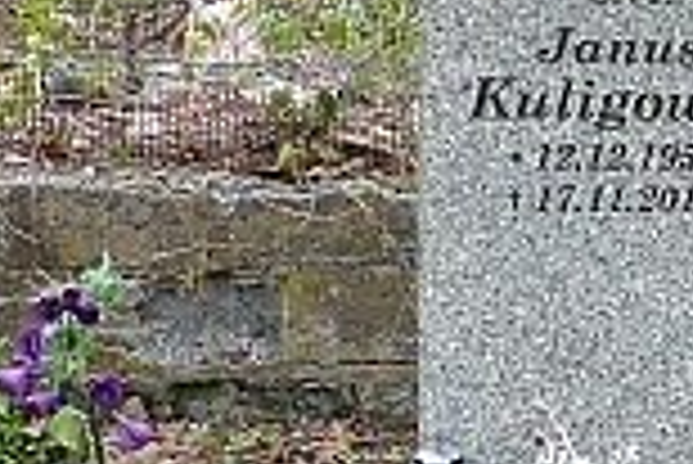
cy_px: 216
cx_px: 783
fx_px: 2081
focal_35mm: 108
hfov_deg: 18.1
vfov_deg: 12.7
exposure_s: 1/125
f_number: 3.2
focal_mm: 4.5
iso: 100
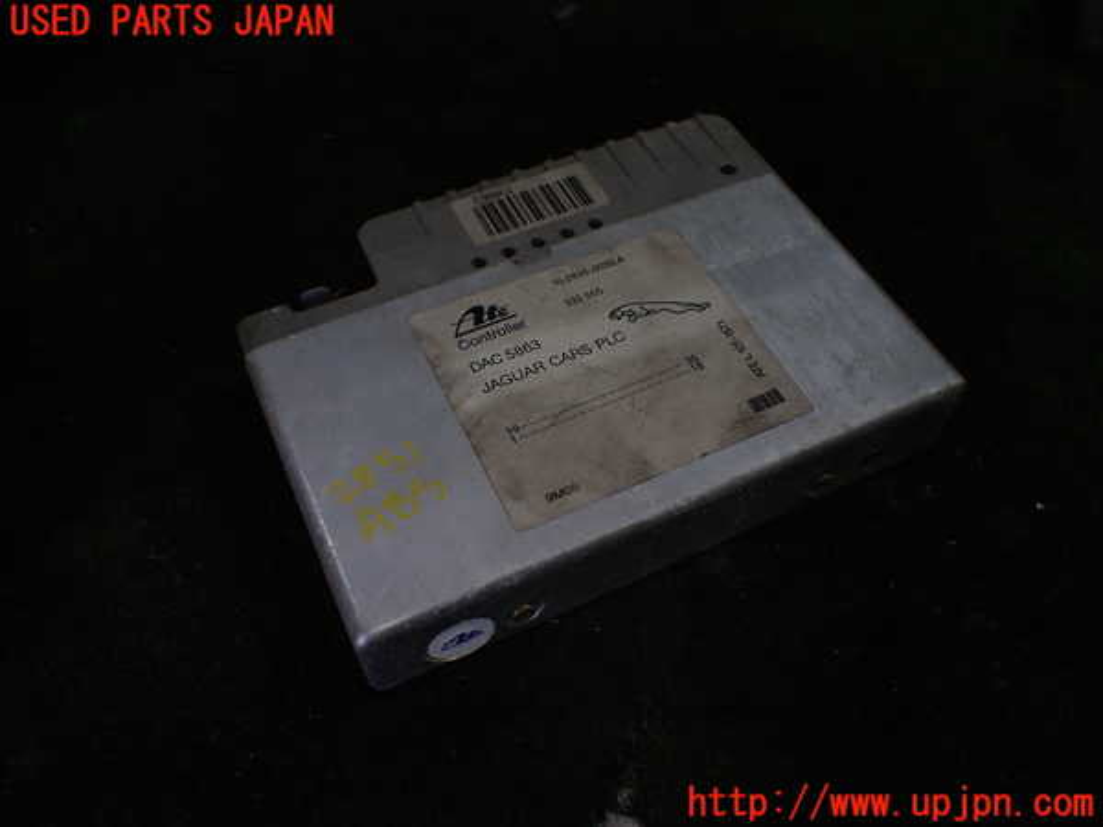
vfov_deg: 46.8
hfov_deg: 60.0
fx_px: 956
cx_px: 552
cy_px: 414
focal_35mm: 30
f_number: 2.3
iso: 100
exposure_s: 1/125
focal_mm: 5.4
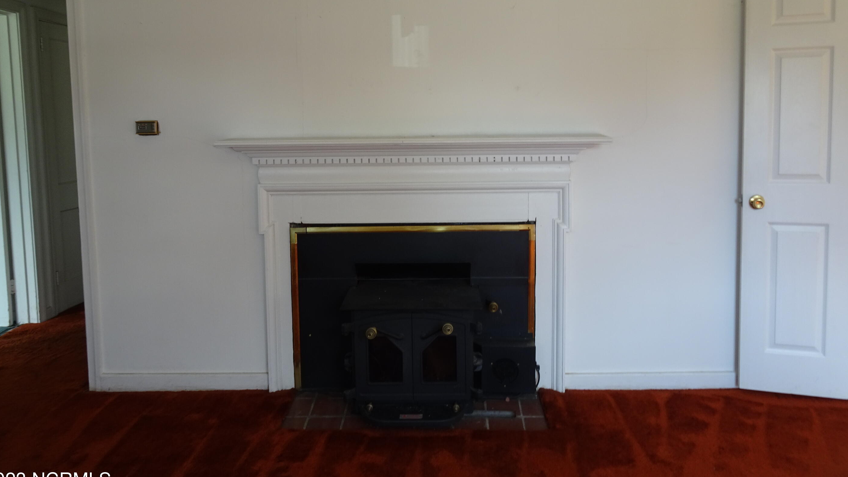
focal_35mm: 28
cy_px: 170
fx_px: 630
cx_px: 422
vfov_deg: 41.1
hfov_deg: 67.9
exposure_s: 1/30
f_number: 3.5
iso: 80
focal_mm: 4.1
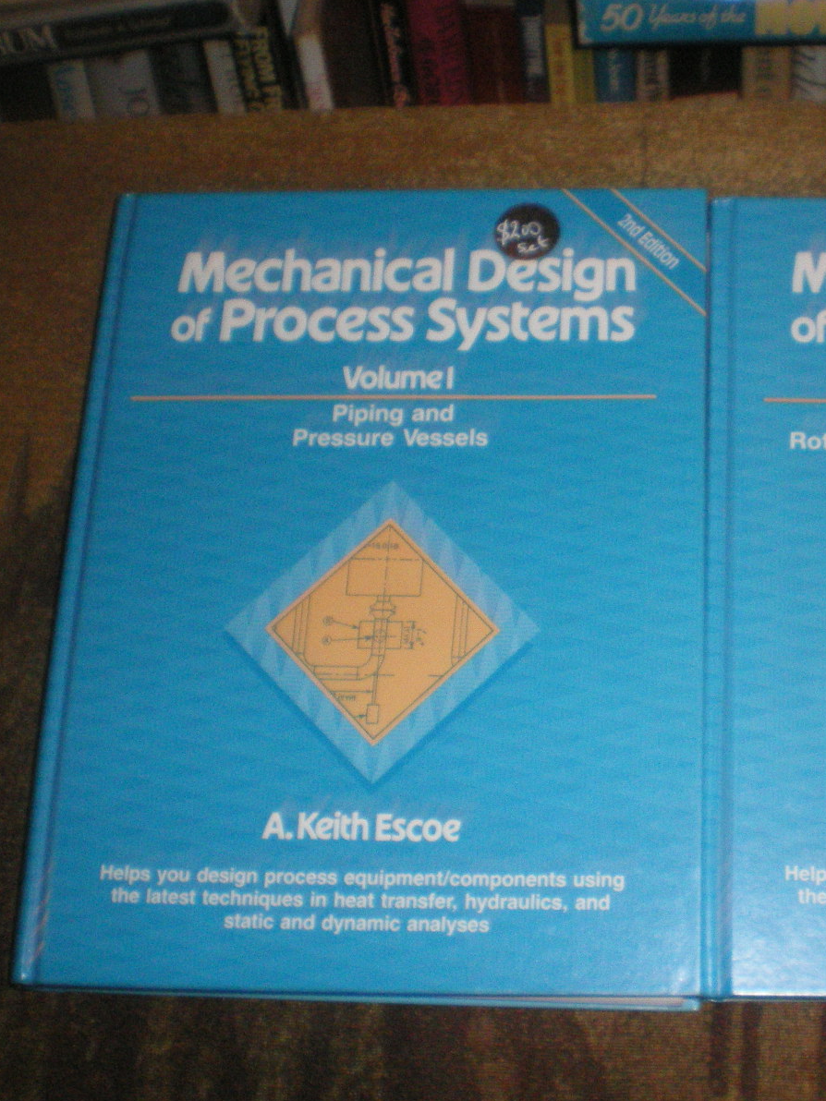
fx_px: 1623
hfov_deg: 27.8
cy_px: 552
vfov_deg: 37.5
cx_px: 688
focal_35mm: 51
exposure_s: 1/50
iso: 400
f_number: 4.6
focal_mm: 6.3
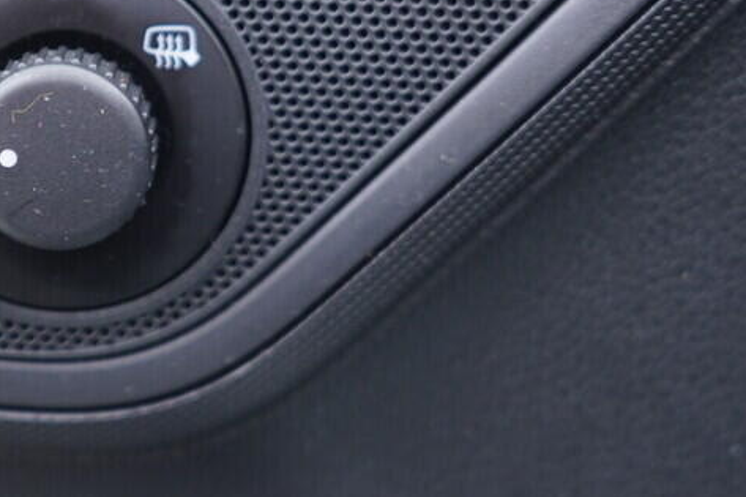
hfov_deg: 25.3
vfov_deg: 17.4
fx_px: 1616
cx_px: 96
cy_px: 111
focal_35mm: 78
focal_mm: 24
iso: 320
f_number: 2.8
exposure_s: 1/40
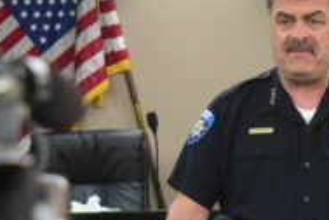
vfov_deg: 6.8
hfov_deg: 10.3
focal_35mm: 200
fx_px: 1828
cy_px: 218
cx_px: 221
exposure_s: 1/160
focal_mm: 35
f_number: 2.8
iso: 3200
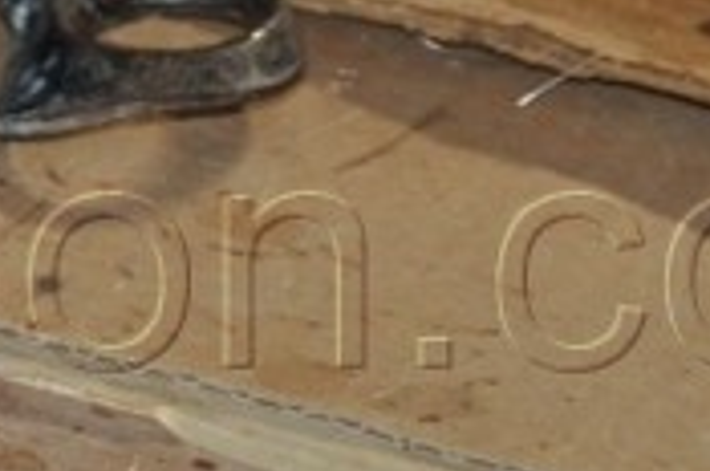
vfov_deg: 3.5
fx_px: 7596
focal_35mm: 386
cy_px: -865
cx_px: -856
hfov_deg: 5.2
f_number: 4.8
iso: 800
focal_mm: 45
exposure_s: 1/60
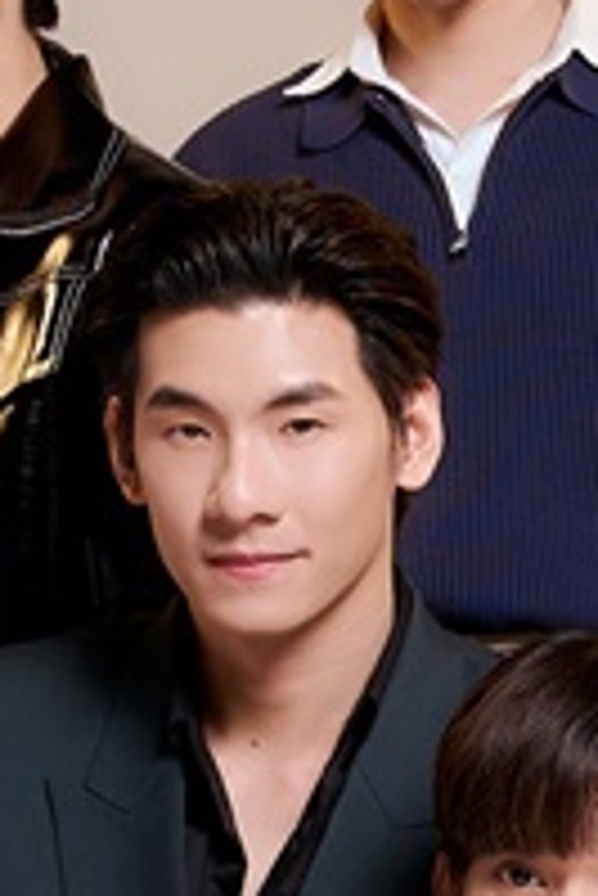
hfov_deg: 5.1
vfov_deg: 7.5
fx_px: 6740
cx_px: 315
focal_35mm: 271
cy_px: 1031
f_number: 8
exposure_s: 1/160
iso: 200
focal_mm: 30
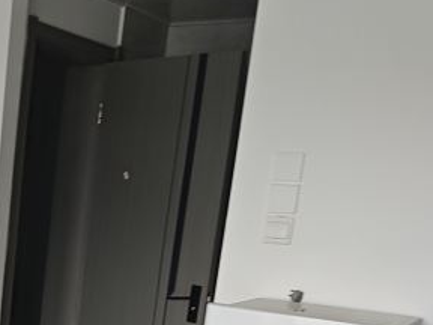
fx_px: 801
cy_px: 370
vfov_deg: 21.6
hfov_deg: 26.9
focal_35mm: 64
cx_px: -81
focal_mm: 5.56
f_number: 1.88
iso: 115
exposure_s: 1/100
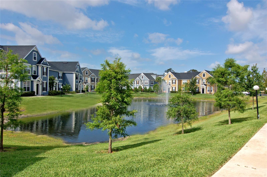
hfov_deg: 67.4
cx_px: 134
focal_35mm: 27
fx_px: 200
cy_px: 88
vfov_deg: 47.8
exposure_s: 1/400
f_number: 10
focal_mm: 18
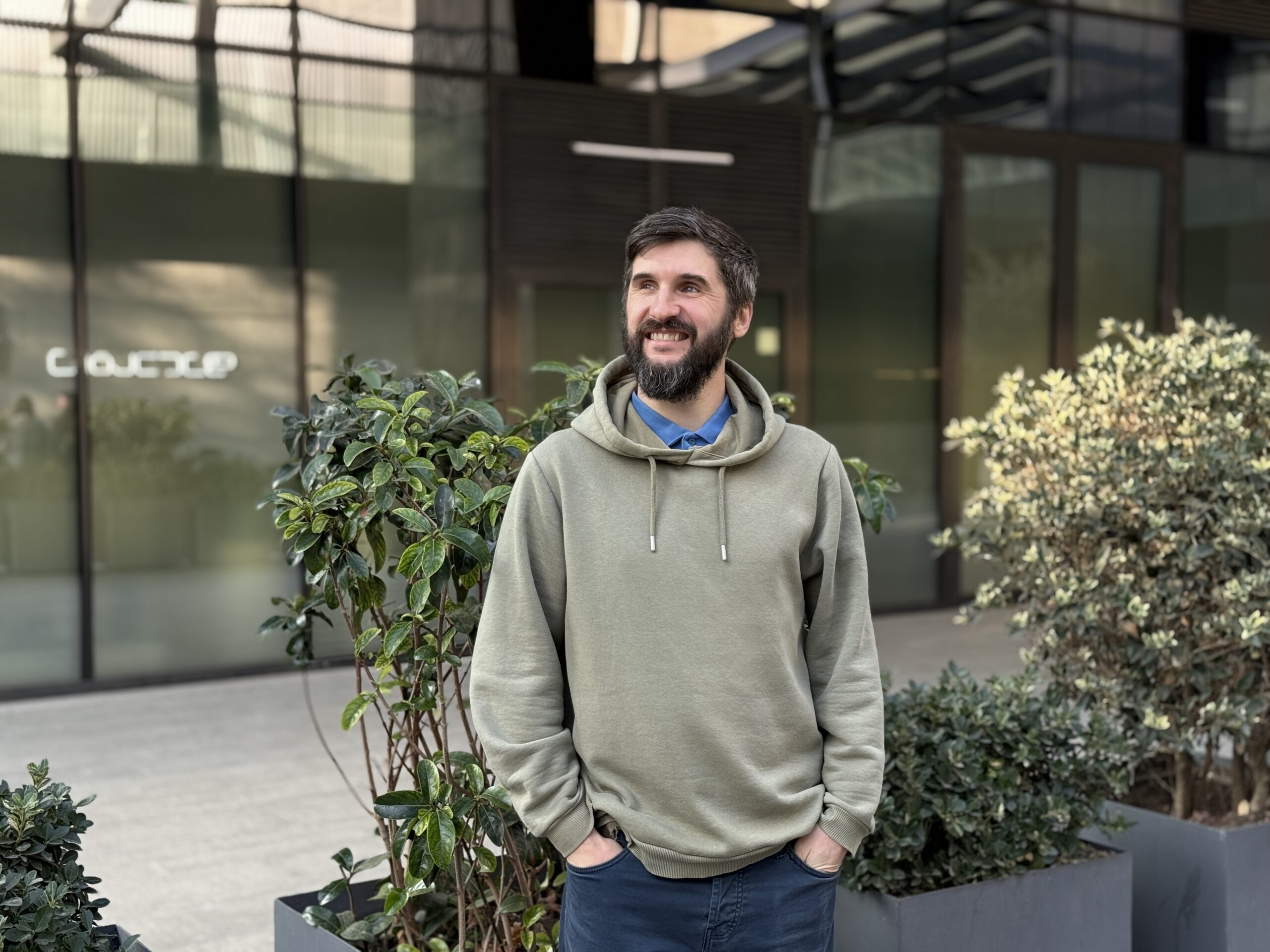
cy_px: 476
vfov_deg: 30.3
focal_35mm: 48
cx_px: 635
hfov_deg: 39.7
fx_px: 1761
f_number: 1.78
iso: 64
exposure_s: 1/248
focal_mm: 6.76
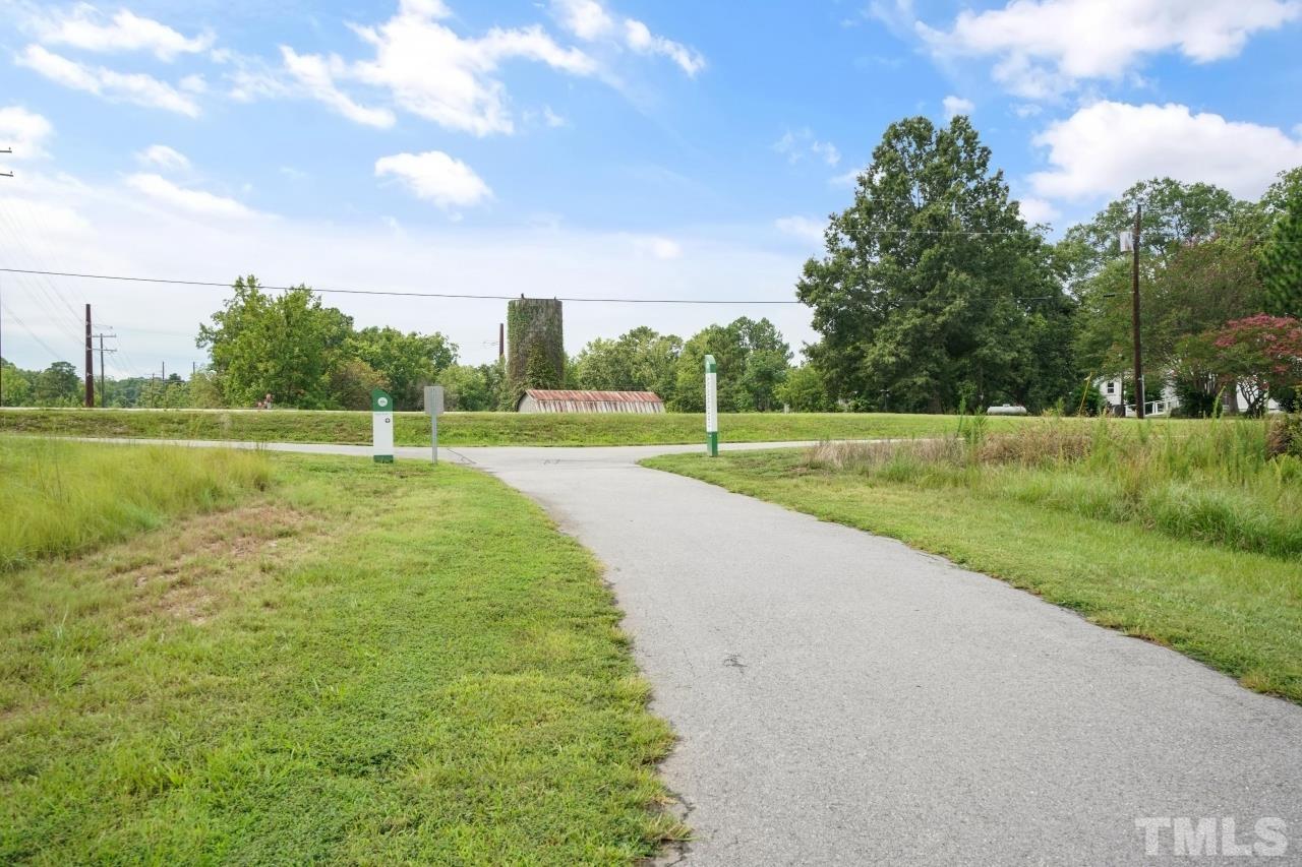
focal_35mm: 30
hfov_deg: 61.9
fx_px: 1085
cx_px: 651
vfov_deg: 43.6
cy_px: 434
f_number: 10
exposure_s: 1/320
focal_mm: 30
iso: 400
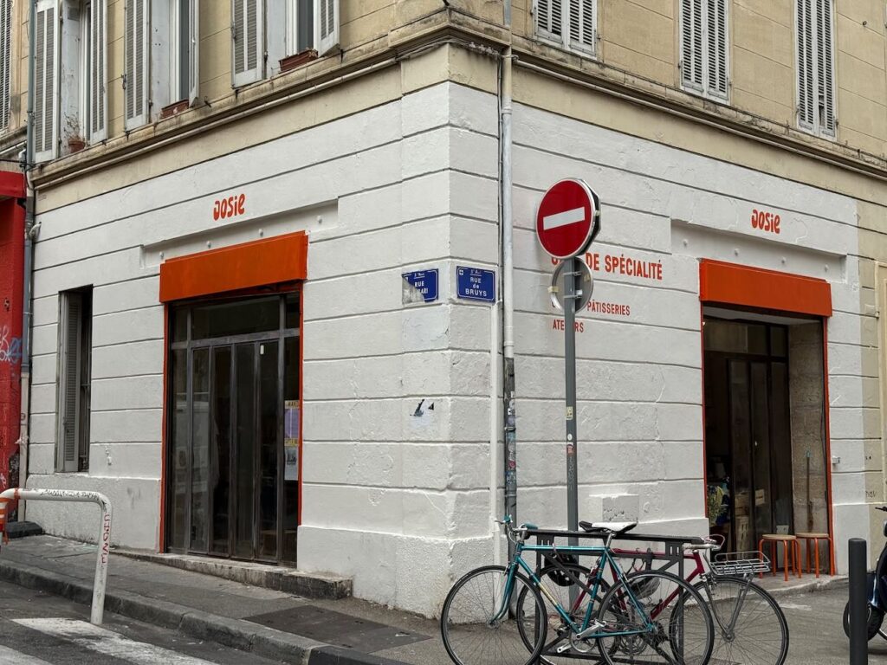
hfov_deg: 39.7
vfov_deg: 30.3
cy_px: 332
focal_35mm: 48
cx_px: 444
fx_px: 1230
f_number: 1.78
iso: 64
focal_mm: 6.76
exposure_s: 1/3534
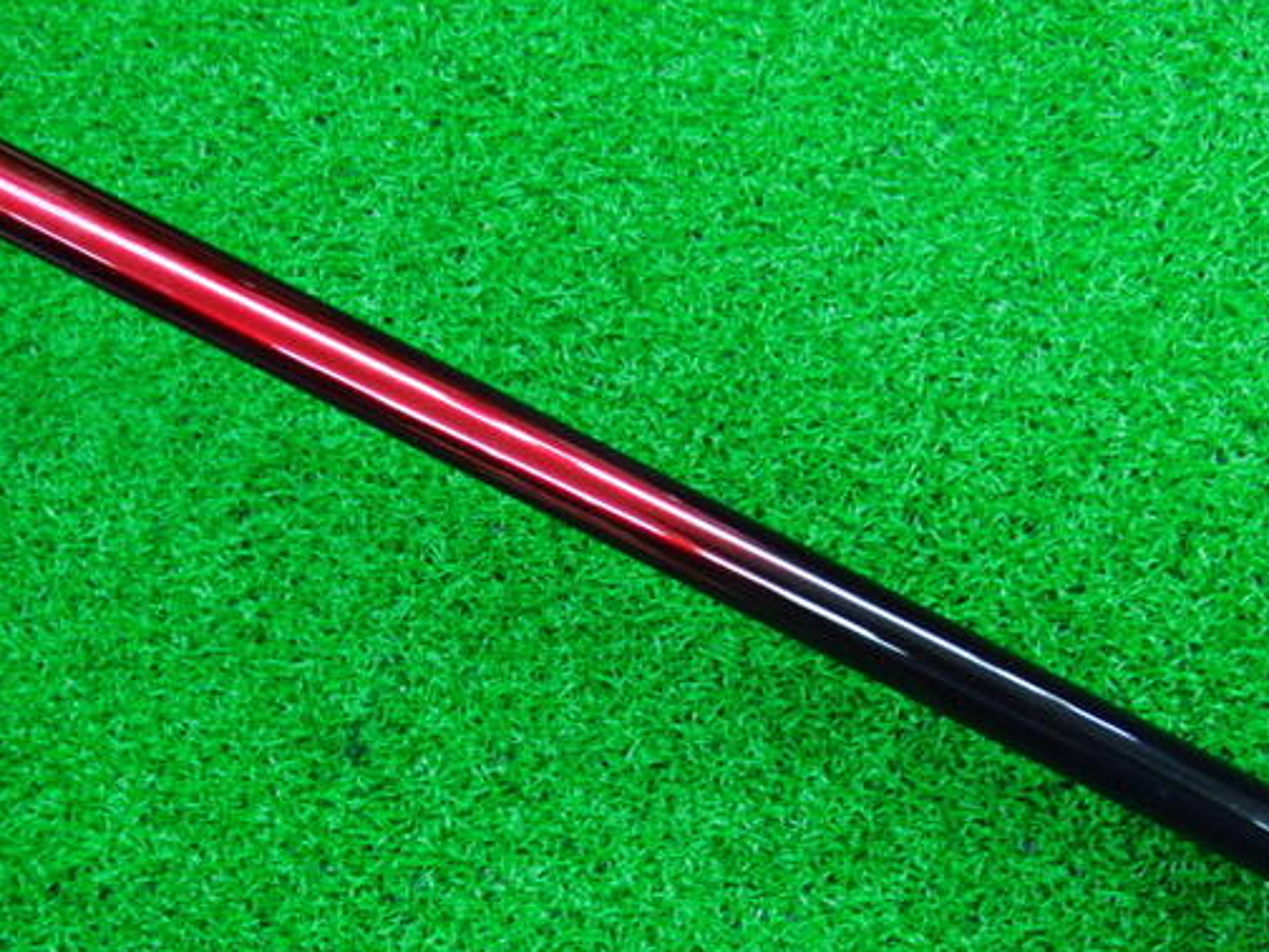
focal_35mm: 47
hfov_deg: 40.4
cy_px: 519
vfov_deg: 30.9
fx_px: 1723
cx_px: 561
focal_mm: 6.42
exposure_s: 1/20
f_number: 3.6
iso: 400
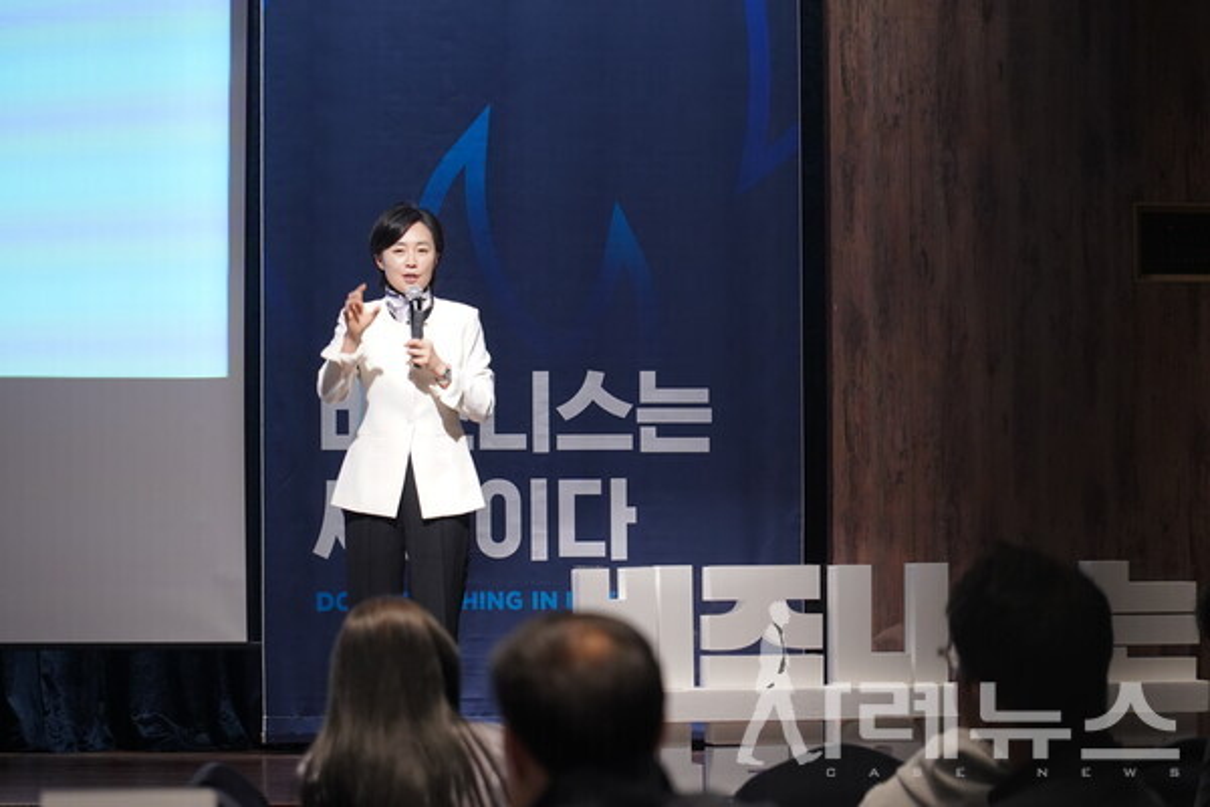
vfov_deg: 8.7
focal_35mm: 157
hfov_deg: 13.1
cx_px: 605
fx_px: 5277
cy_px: 404
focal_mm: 105
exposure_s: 1/100
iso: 2000
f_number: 4
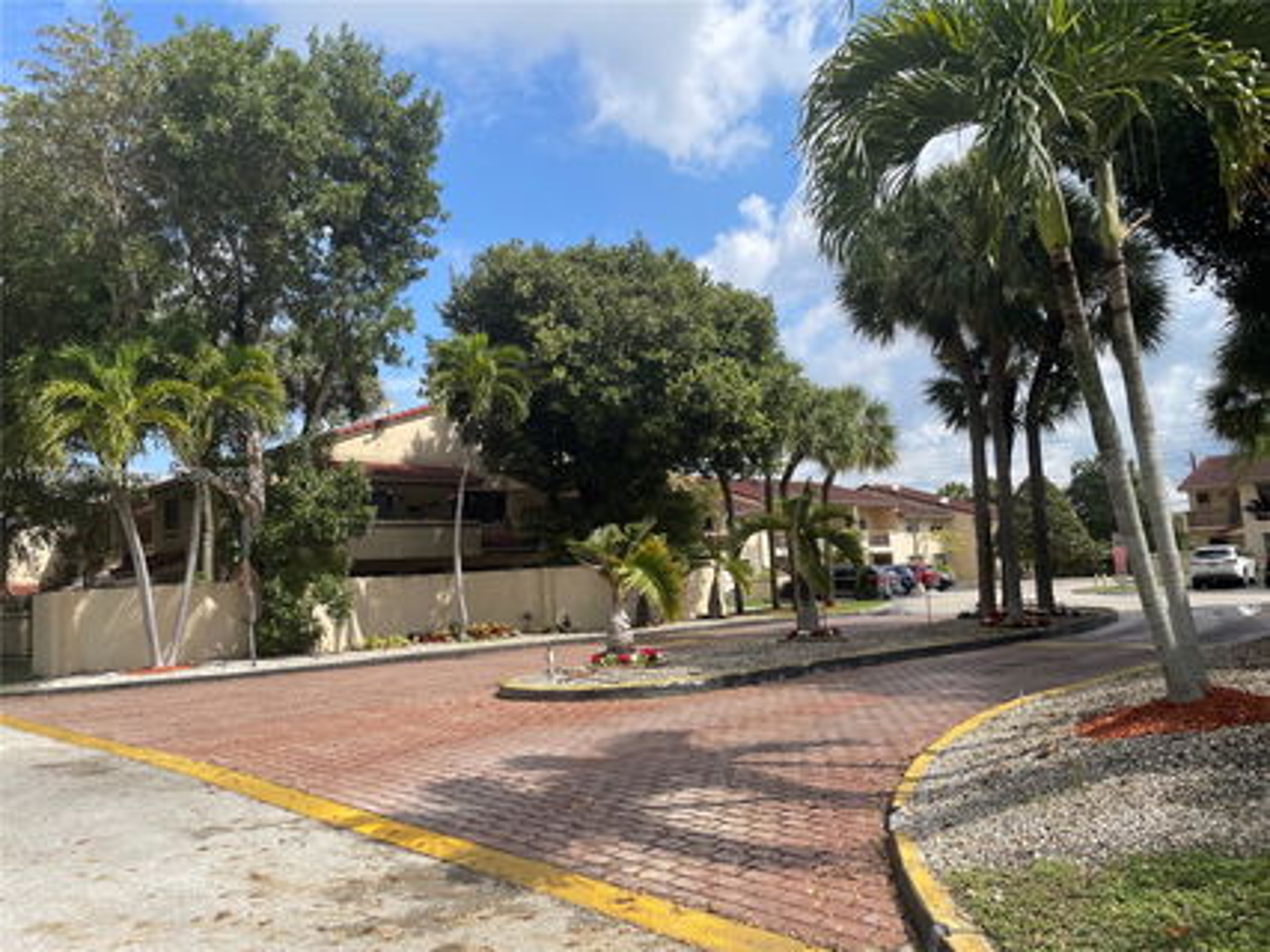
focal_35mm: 26
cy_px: 476
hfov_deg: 67.3
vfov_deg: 53.0
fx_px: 954
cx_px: 635
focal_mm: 4.2
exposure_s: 1/3300
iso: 32
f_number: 1.6
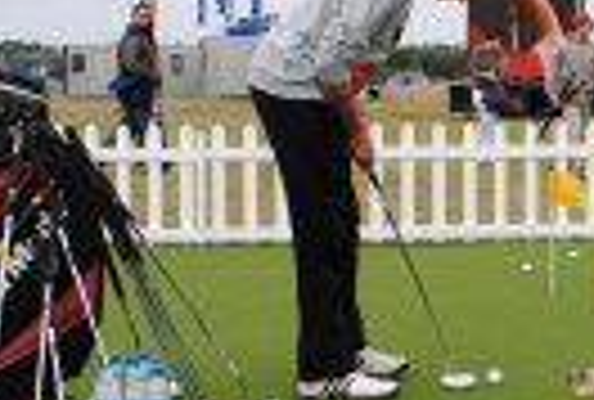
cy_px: 166
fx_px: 1523
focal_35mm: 92
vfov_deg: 15.0
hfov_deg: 20.8
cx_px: 688
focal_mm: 18
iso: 100
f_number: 8
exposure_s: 1/250
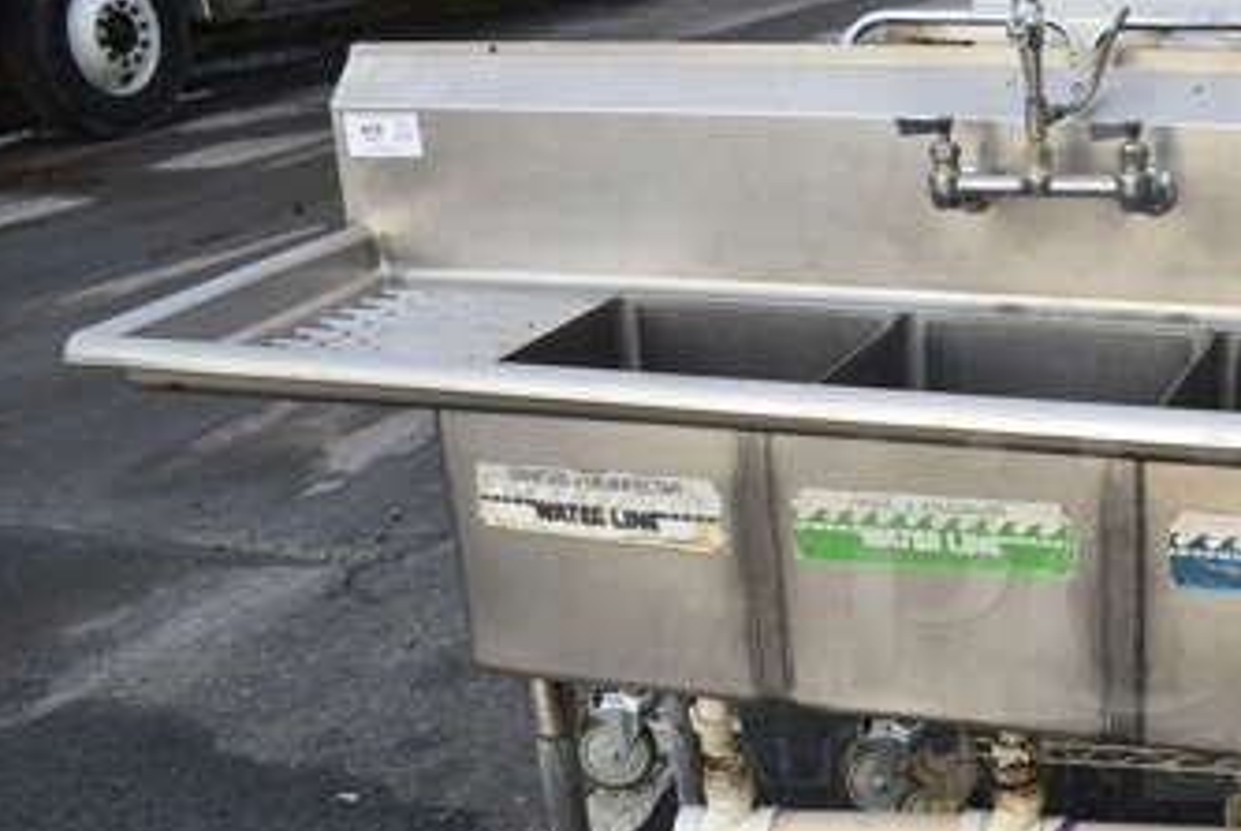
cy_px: 604
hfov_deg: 34.3
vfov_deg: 24.5
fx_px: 1898
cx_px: 1099
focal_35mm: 55
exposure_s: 1/250
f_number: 5.6
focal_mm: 20
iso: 220
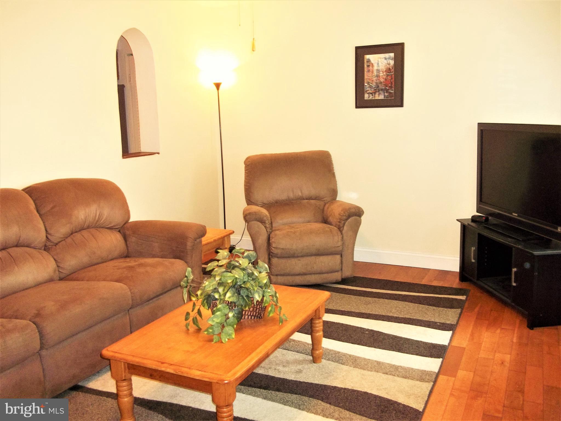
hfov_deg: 56.8
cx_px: 280
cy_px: 210
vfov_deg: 44.2
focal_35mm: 32
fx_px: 519
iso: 160
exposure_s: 1/30
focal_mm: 5.7
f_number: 2.9
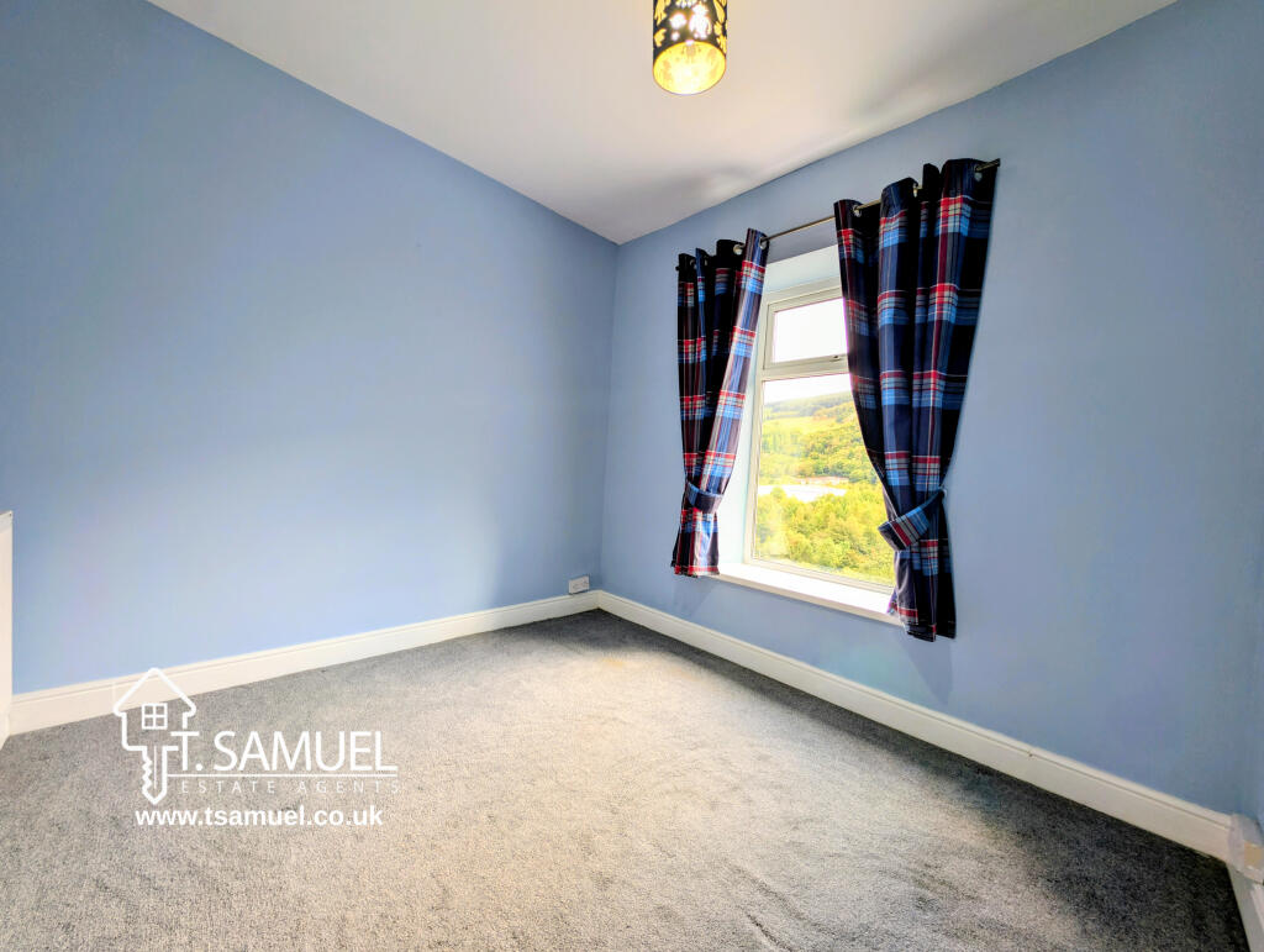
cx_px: 632
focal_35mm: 12
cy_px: 476
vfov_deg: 94.6
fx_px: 439
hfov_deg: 110.5
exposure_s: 1/118
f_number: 1.95
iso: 56
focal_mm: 2.23
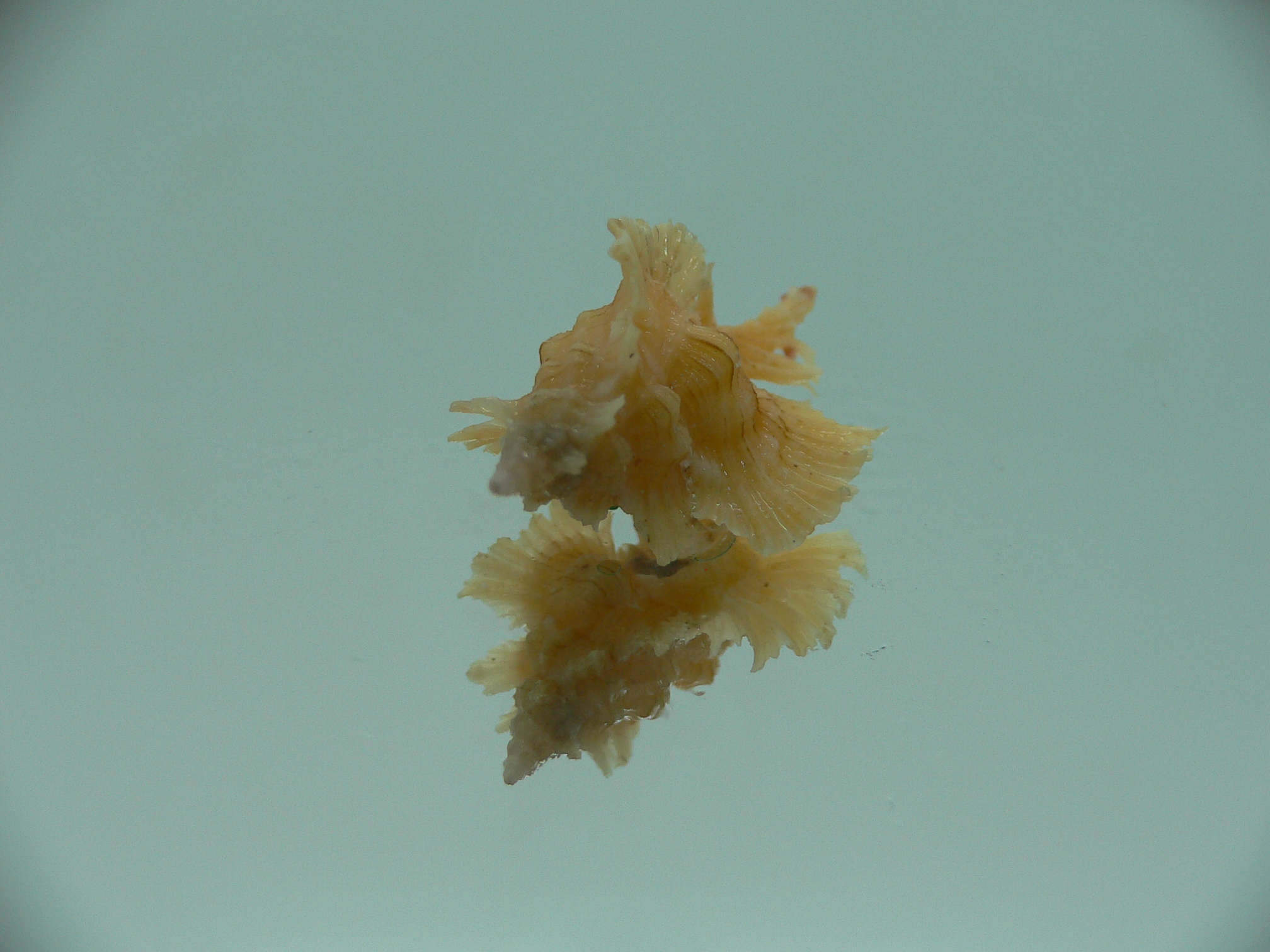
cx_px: 635
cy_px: 476
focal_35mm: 35
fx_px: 1284
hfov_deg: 52.6
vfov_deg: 40.7
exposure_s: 1/80
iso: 80
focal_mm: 4.6
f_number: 2.8
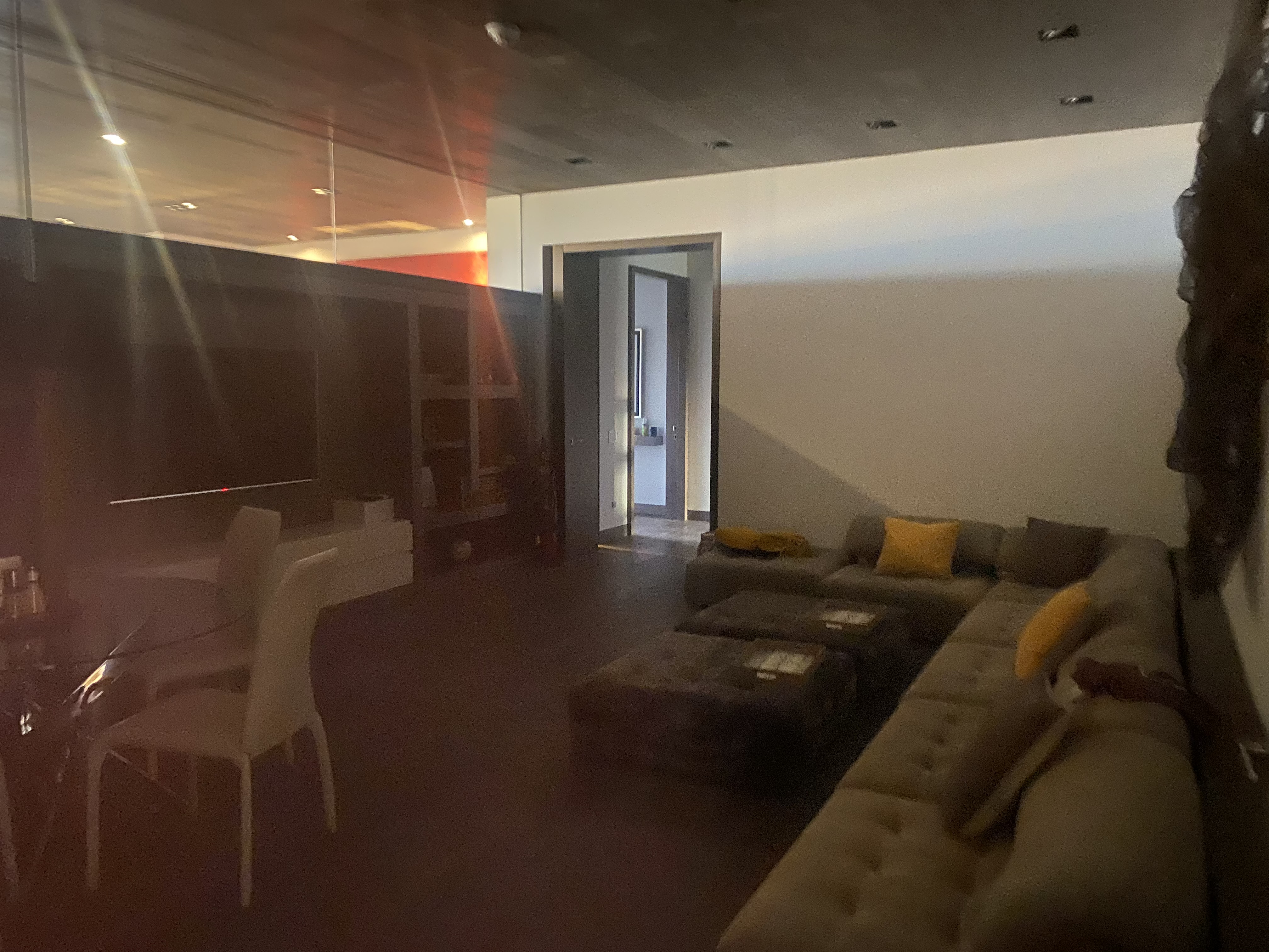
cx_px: 634
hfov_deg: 67.3
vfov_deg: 53.1
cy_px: 476
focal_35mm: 26
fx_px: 953
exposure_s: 1/8
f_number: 1.8
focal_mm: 4.25
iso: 640
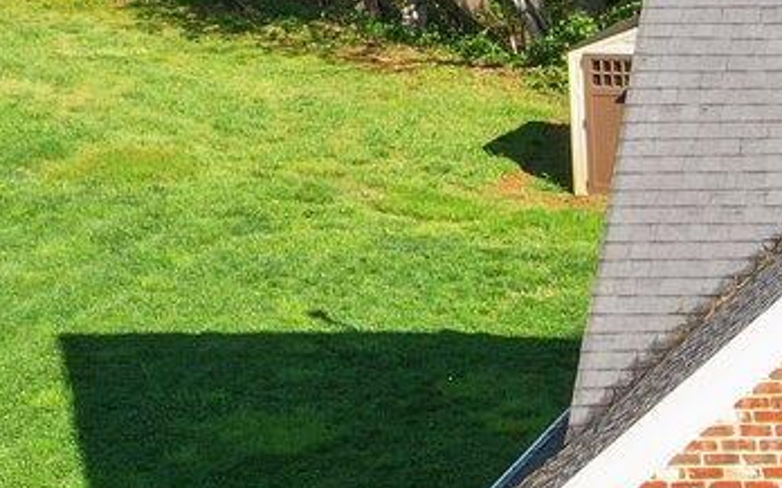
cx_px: 1721
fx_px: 3578
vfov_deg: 7.8
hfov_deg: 11.0
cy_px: 500
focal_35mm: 168
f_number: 5
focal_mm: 10.26
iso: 100
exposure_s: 1/200
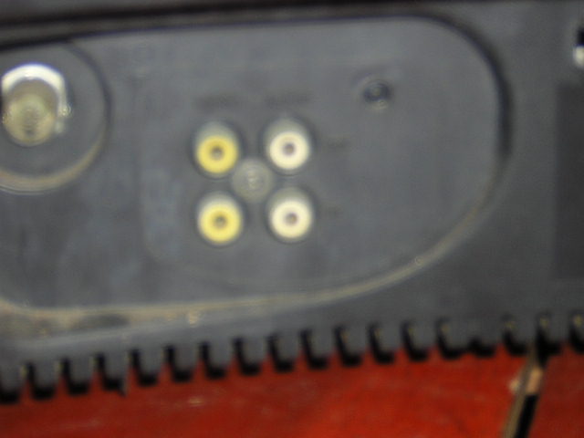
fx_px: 1822
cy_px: 219
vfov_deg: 13.7
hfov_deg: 18.2
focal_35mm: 108
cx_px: 292
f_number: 4.7
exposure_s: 1/60.1
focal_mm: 14.1
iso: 100
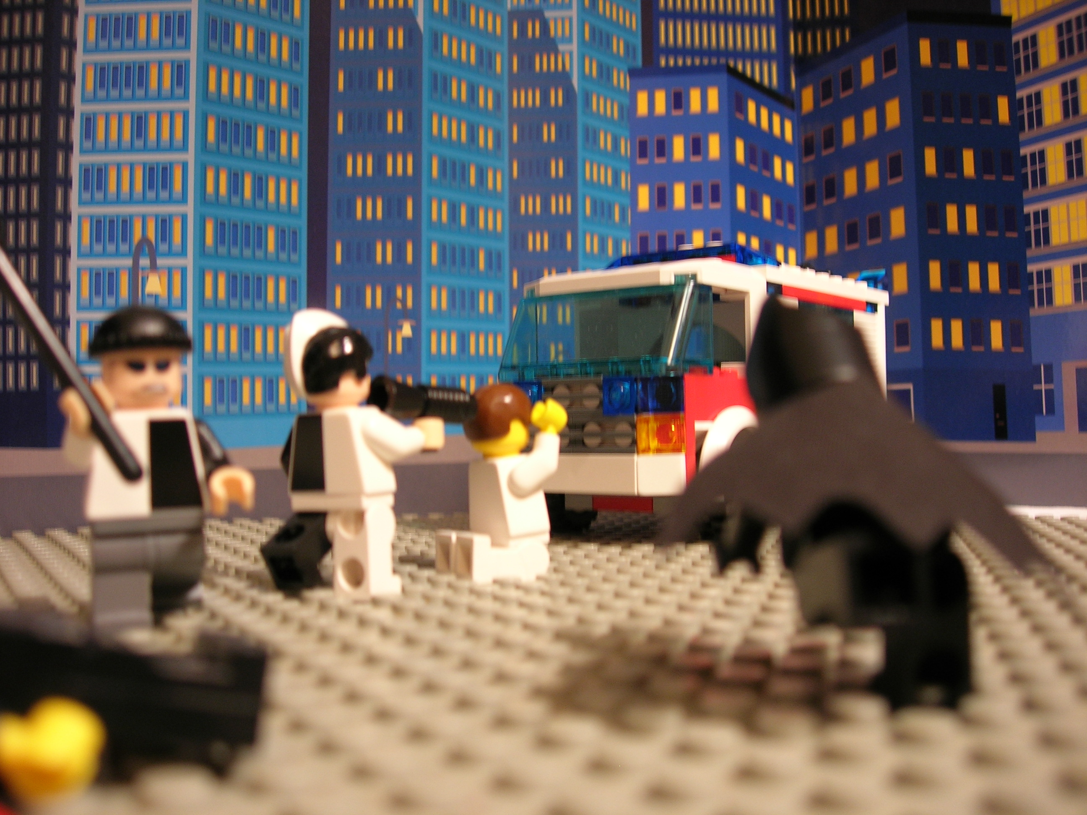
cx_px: 544
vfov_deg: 37.7
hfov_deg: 49.0
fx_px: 1193
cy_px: 408
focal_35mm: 38
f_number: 2.8
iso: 67
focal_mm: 7.8
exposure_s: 1/3.5
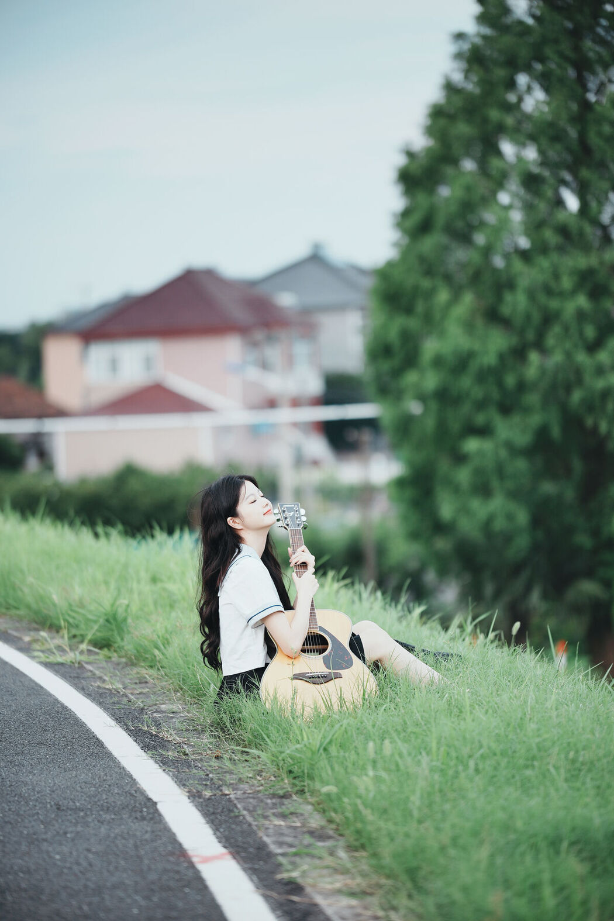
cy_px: 460
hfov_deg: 12.2
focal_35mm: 112
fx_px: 2865
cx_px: 307
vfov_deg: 18.3
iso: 100
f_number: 1.2
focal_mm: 75
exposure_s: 1/4000
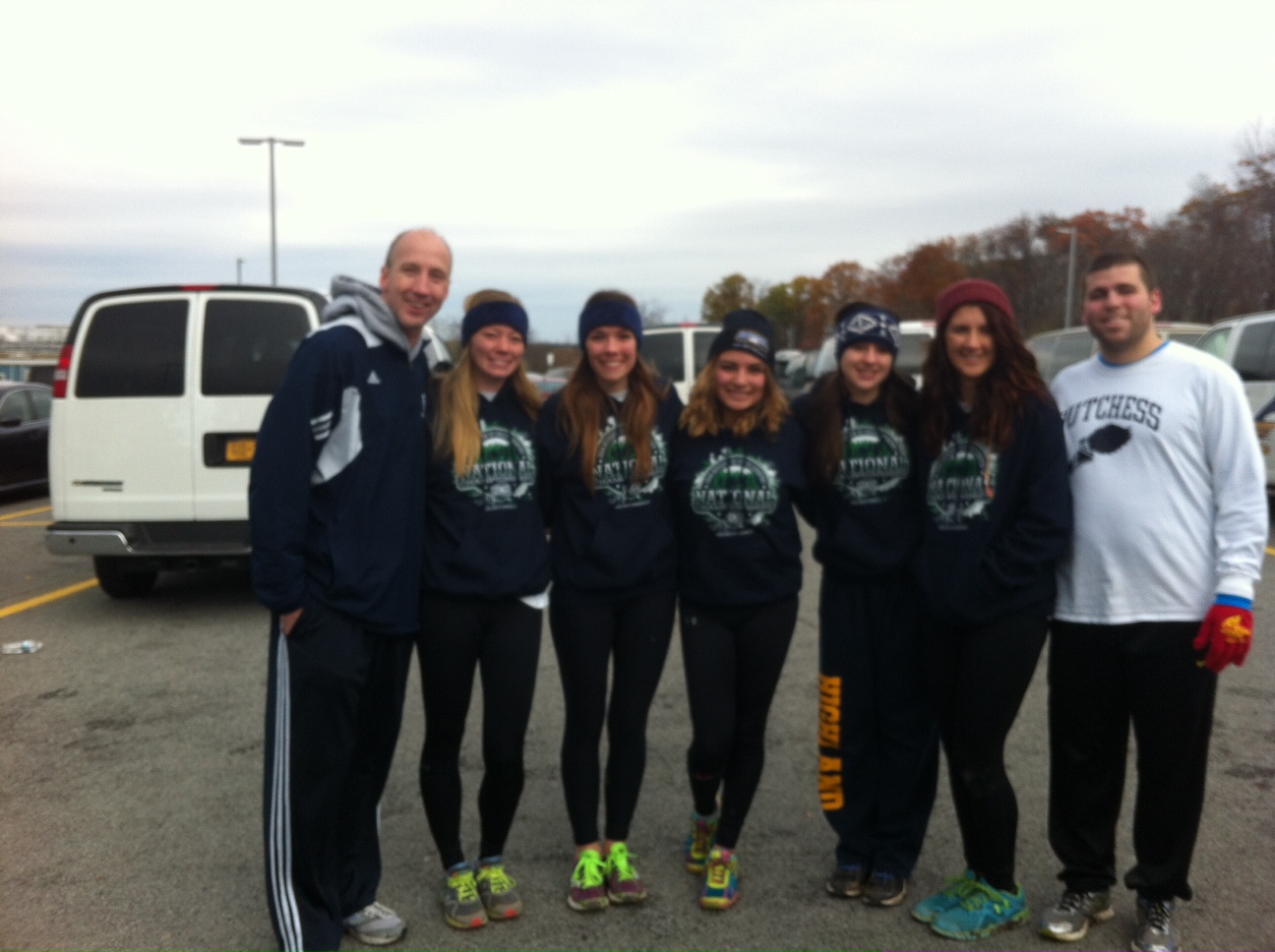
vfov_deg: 40.6
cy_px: 476
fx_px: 1287
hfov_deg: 52.7
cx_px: 638
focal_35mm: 35
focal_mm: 3.85
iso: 80
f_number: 2.8
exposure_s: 1/580
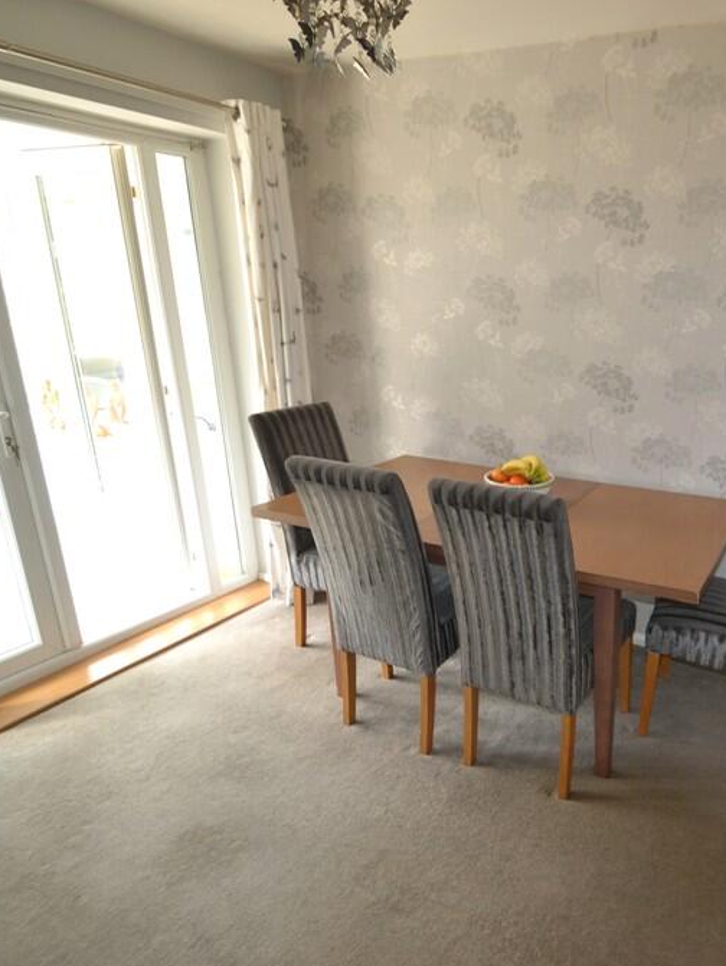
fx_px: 615
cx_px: 605
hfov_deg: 55.7
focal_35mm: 22
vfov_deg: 76.4
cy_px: 489
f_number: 3.5
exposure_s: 1/60
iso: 500
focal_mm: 10
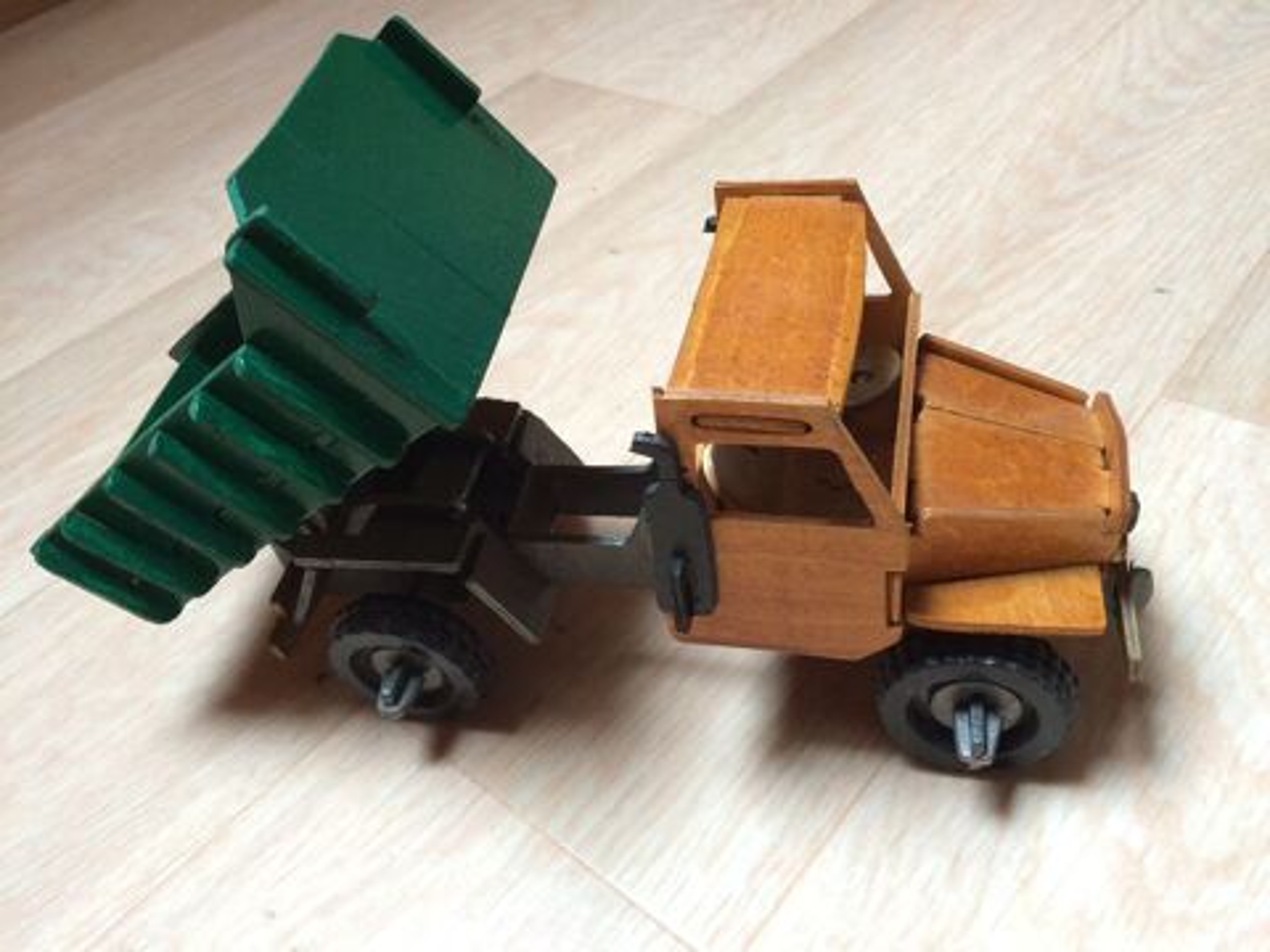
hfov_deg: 61.7
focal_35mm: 29
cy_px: 476
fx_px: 1064
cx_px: 635
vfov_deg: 48.2
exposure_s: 1/33
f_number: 2.2
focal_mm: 4.15
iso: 80
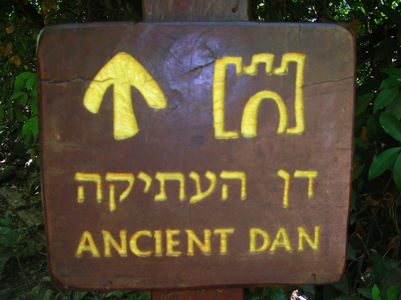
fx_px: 394
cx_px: 200
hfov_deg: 54.0
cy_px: 150
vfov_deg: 41.7
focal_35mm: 34
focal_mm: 5.7
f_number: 2.9
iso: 50
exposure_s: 1/30
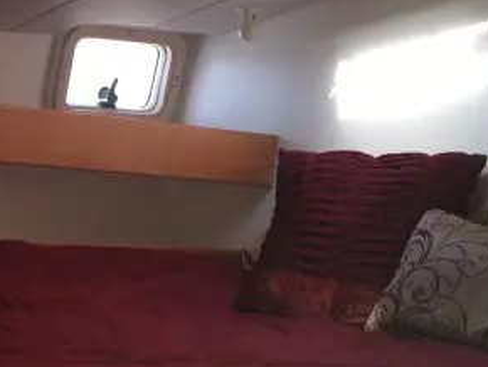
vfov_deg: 18.5
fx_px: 1129
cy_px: 177
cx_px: -30
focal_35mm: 80
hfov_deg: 23.1
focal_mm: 4.15
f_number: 2.2
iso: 25
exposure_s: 1/40
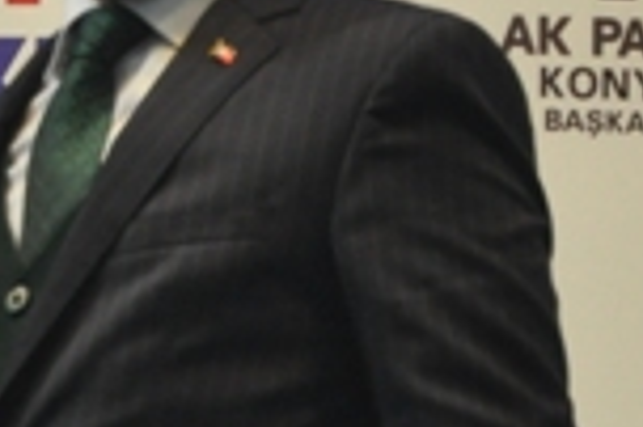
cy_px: 61
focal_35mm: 441
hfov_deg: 4.7
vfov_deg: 3.1
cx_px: -63
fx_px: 7868
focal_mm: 56
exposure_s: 1/200
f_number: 4.5
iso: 800
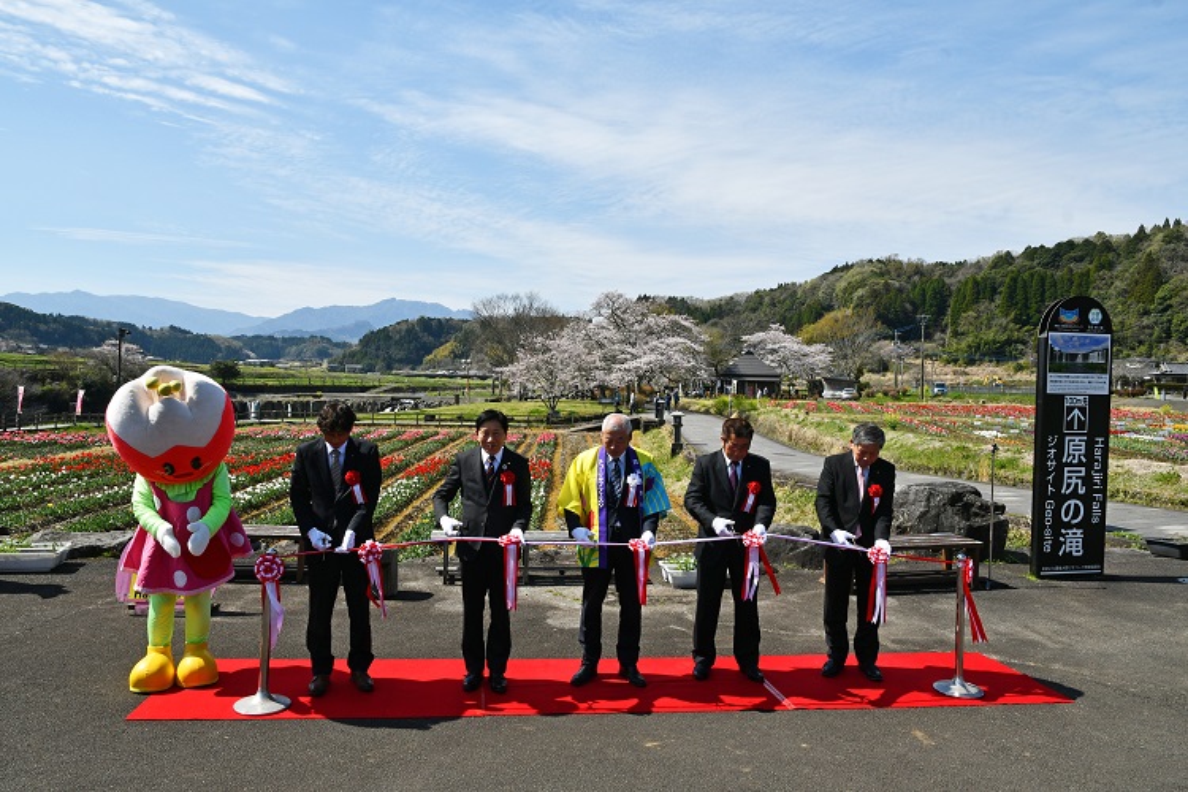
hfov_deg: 73.7
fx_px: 792
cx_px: 594
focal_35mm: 24
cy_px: 396
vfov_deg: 53.1
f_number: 11
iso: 100
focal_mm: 16
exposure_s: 1/320
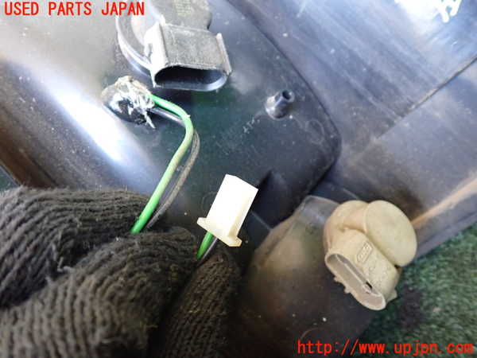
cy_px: 179
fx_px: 413
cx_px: 238
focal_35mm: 30
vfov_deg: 46.8
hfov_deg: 60.0
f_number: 2.3
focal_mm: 5.4
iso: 640
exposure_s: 1/30
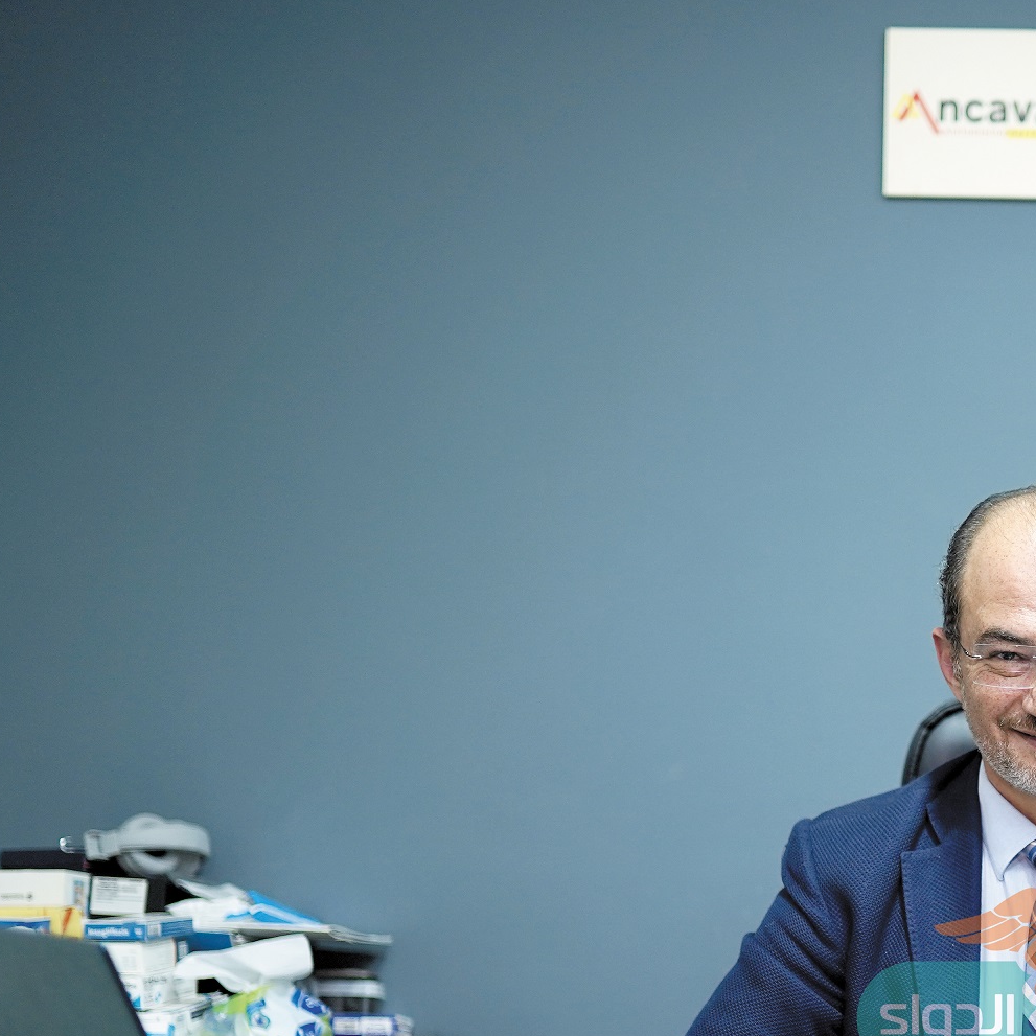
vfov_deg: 23.6
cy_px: 830
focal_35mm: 72
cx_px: 1106
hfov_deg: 22.8
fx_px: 2438
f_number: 1.4
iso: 400
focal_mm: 35
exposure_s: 1/160
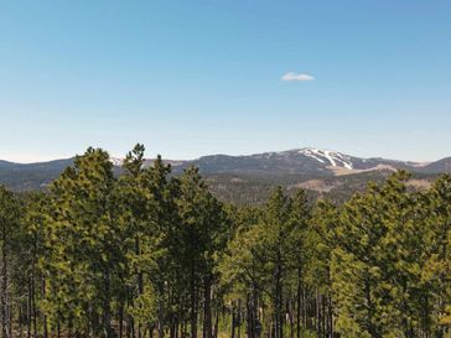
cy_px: 194
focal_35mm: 33
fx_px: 430
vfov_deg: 42.8
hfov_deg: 55.3
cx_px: 211
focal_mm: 4.5
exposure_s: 1/500
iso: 100
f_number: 2.8
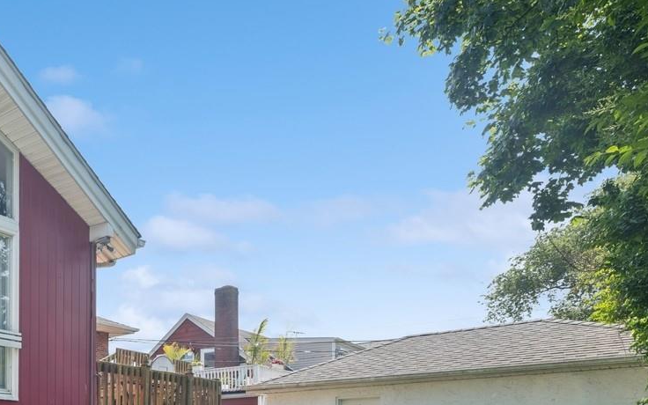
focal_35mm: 31
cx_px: 33
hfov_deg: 51.7
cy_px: 410
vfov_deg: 36.3
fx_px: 547
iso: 100
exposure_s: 1/60
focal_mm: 14
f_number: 11
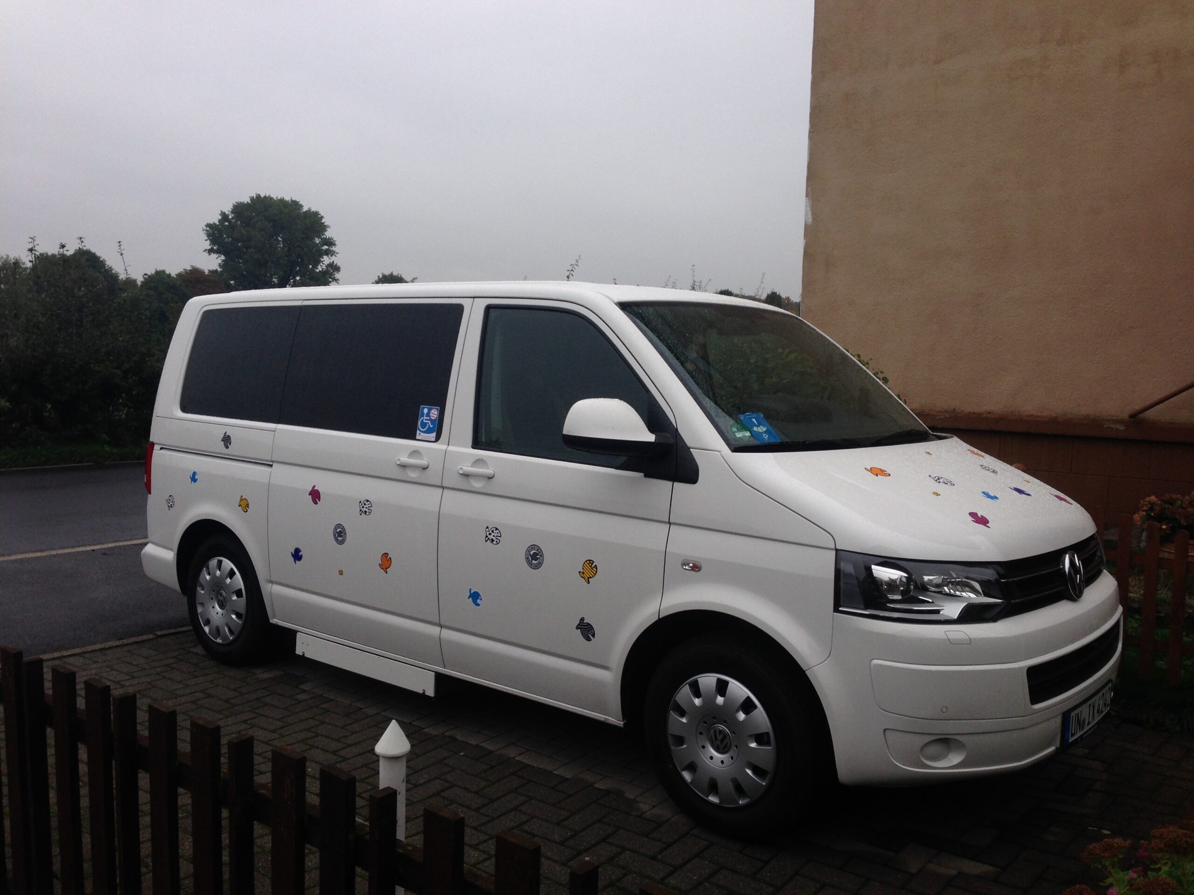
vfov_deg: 42.9
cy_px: 448
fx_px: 1138
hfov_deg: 55.4
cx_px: 597
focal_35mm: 33
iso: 50
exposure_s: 1/279
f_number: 2.4
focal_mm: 4.12
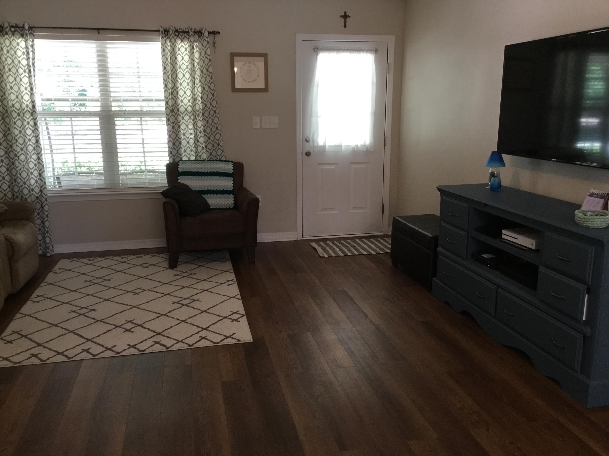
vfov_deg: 45.4
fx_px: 545
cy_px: 228
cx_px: 304
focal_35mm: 31
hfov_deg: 58.4
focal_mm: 3.3
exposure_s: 1/30
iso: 100
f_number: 2.4
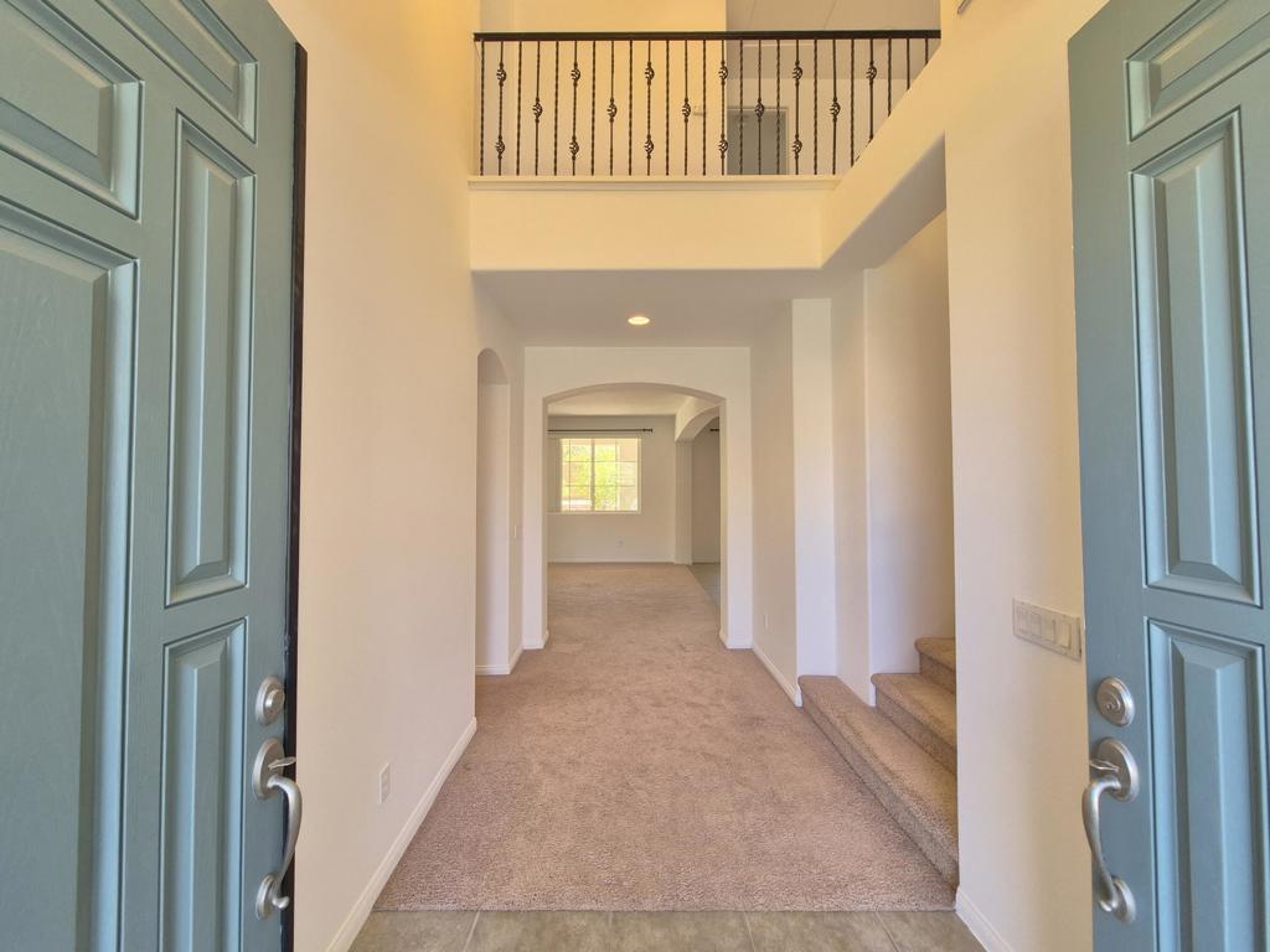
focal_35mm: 13
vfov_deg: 89.9
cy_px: 476
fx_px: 477
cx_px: 635
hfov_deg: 106.2
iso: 80
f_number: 2.2
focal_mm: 1.74
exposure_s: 1/60
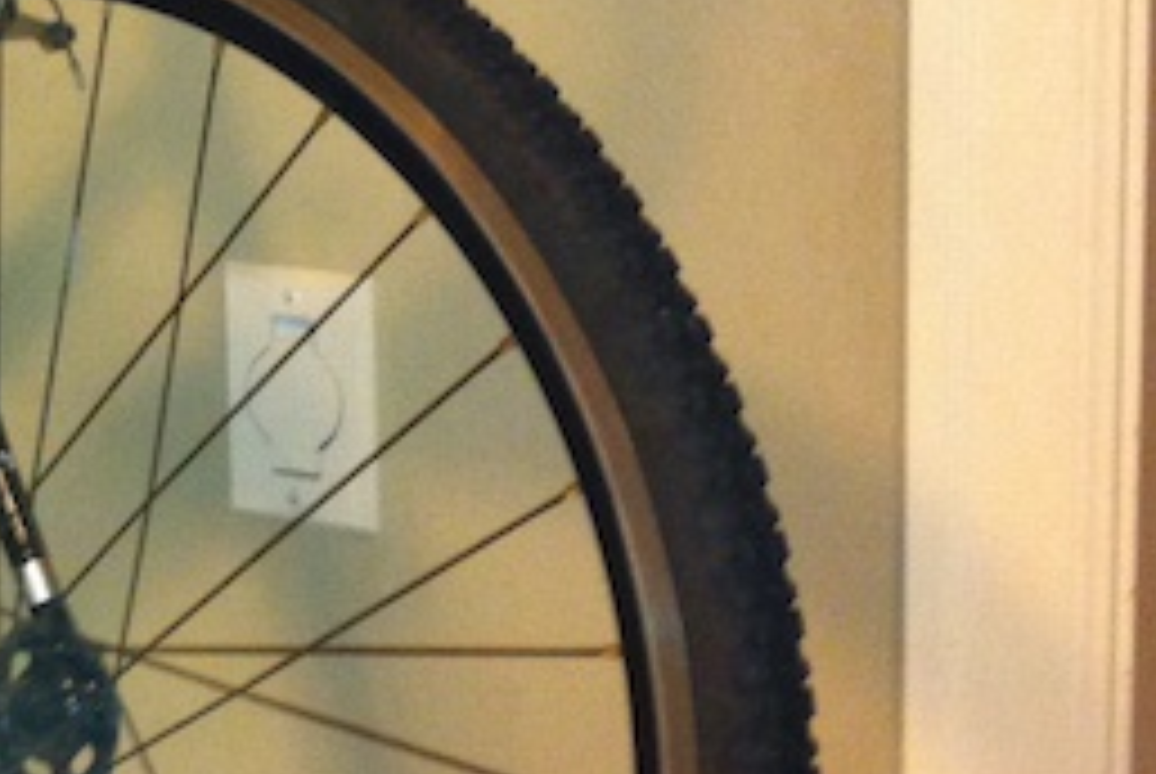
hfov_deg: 17.3
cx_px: -225
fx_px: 3633
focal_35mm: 113
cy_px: 189
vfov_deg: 12.1
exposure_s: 1/15
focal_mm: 3.85
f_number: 2.8
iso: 250
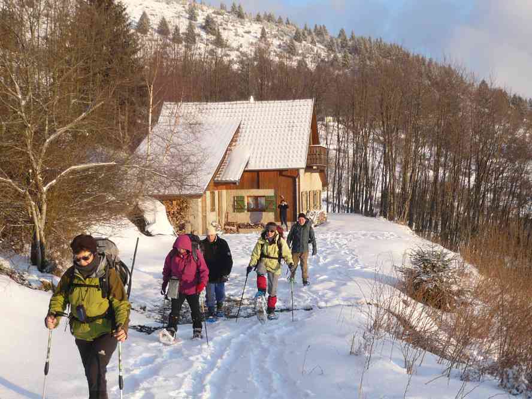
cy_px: 200
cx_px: 266
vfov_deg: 26.6
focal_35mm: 55
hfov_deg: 34.9
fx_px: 845
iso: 100
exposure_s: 1/320
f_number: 2.9
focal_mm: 6
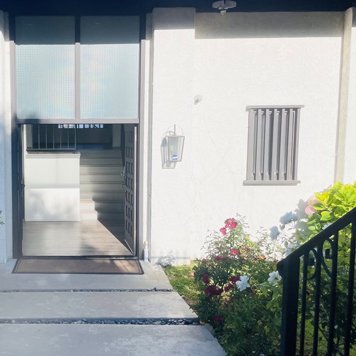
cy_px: 178
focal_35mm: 39
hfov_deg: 41.3
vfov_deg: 42.8
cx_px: 80
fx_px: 454
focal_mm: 4.2
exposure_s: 1/4651
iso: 32
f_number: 1.6
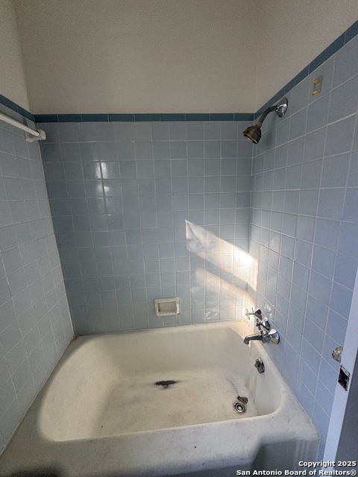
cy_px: 238
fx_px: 193
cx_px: 179
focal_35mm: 14
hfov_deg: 85.7
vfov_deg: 102.1
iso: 100
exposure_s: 1/99
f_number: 2.2
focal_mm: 2.22
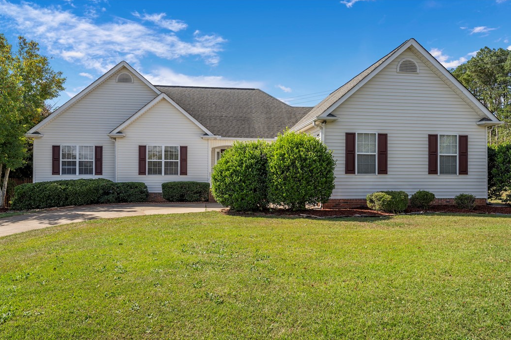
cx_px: 255
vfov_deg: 51.2
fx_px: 355
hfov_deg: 71.5
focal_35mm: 25
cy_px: 176
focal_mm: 24
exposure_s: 1/320
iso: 100
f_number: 6.3
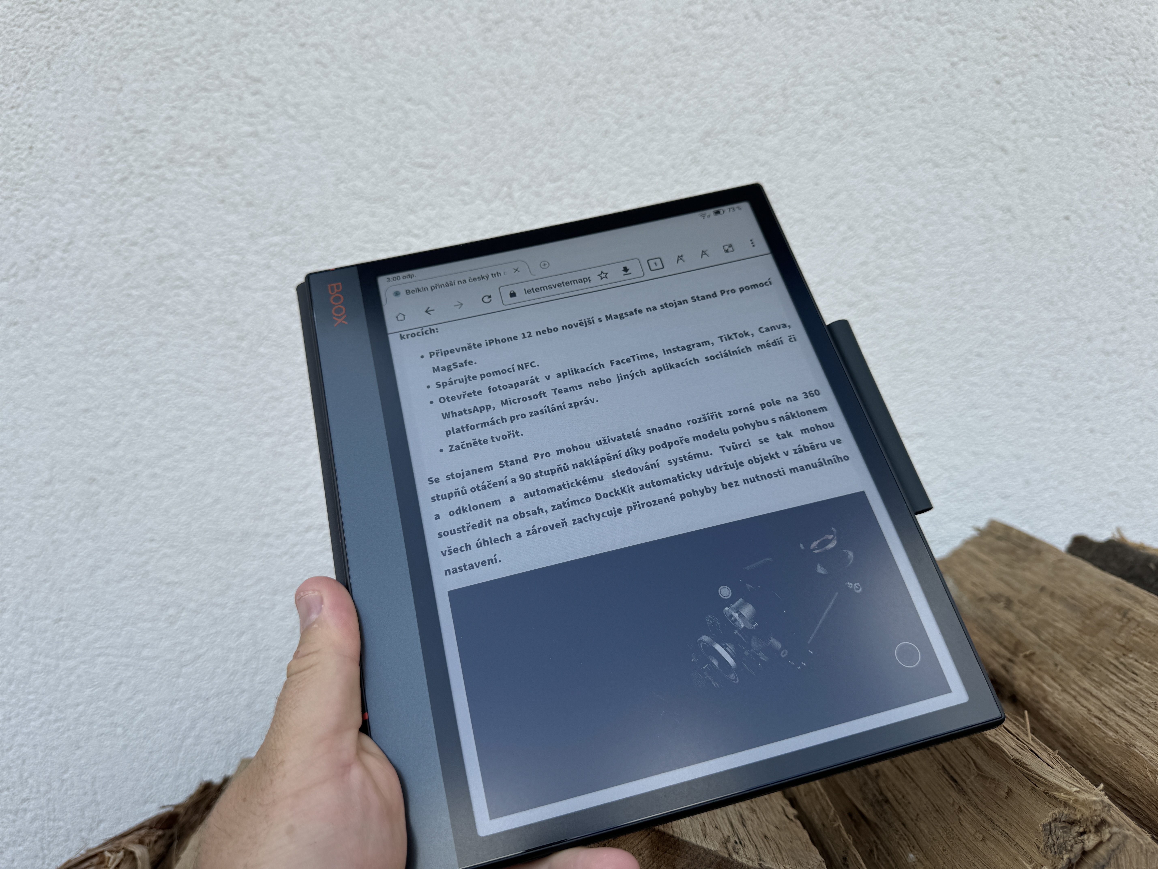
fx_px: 803
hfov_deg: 71.6
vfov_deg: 56.8
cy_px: 434
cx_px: 579
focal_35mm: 24
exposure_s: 1/1524
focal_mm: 6.76
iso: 80
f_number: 1.78
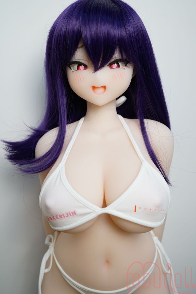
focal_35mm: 35
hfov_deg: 37.9
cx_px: 98
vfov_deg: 54.4
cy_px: 147
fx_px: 286
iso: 400
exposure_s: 1/100
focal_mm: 35
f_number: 4.5
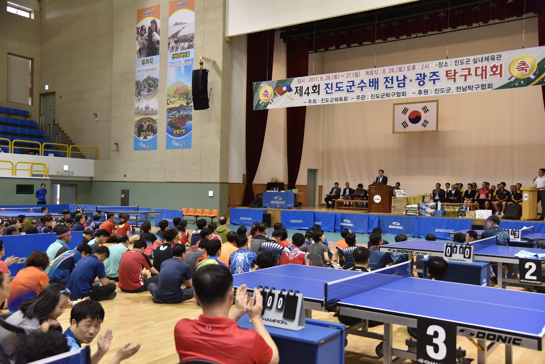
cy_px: 182
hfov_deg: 55.8
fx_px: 515
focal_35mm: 34
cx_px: 272
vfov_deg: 38.9
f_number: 4
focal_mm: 34
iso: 800
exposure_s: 1/125
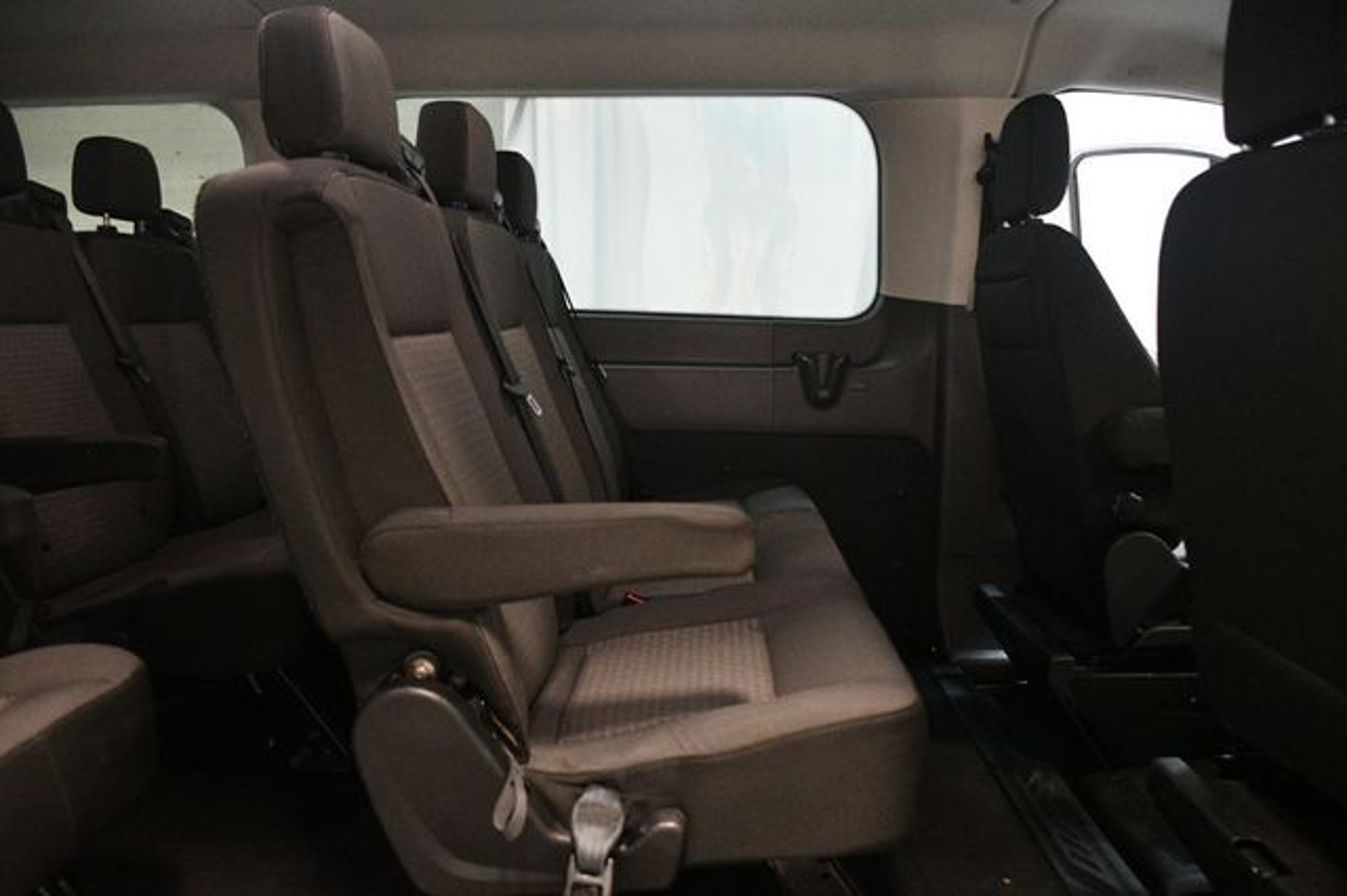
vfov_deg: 47.9
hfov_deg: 67.4
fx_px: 1010
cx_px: 674
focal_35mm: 27
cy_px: 448
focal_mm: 18
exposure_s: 1/60
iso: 4000
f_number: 3.5
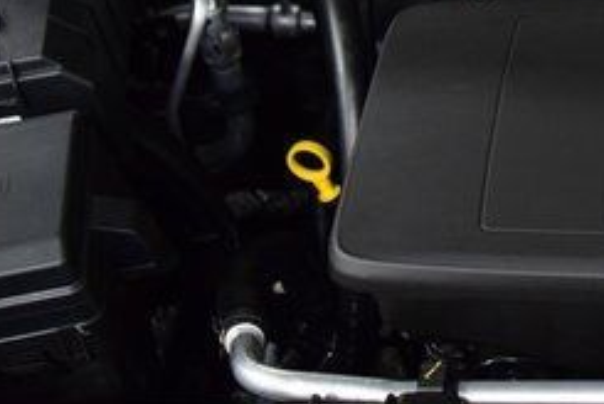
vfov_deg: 14.4
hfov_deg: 20.1
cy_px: 28
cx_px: 757
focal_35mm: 94
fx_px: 1579
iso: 1600
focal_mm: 24
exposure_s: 1/60
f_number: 3.2
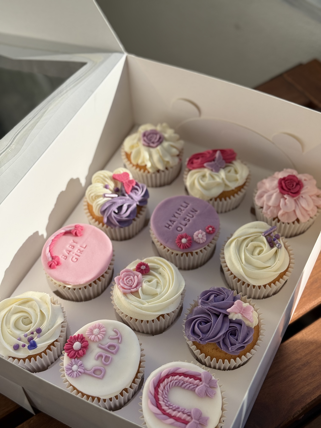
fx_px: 593
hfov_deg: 30.3
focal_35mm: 48
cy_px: 214
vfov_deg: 39.7
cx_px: 160
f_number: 1.78
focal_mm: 6.76
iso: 64
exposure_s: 1/4587
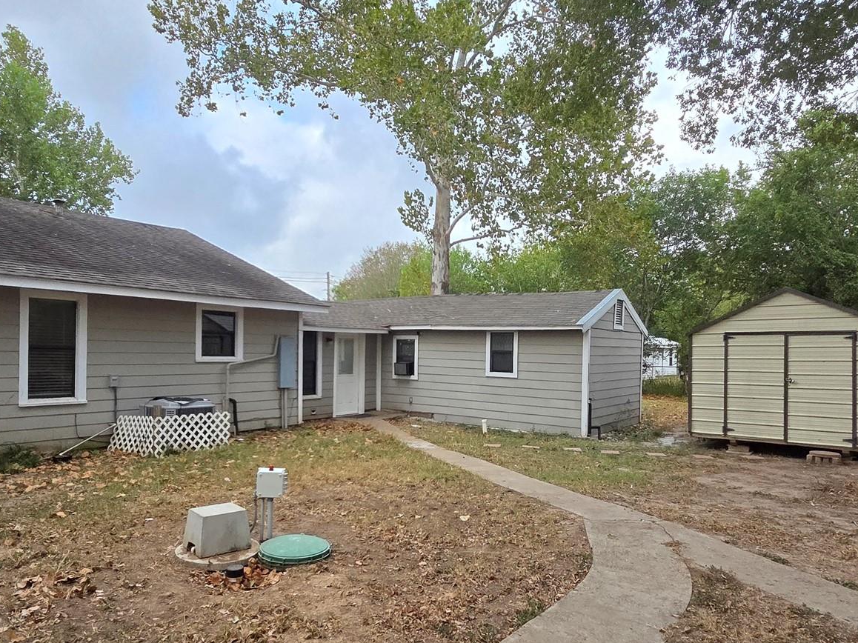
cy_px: 356
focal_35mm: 23
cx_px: 382
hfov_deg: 73.7
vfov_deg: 58.7
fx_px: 570
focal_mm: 2.2
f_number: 2.2
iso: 125
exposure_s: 1/719
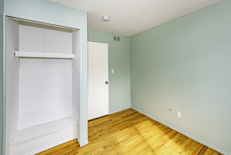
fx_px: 90
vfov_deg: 81.3
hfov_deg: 104.2
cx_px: 116
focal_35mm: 14
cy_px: 78
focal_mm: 14
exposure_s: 1/60
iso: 100
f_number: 5.6
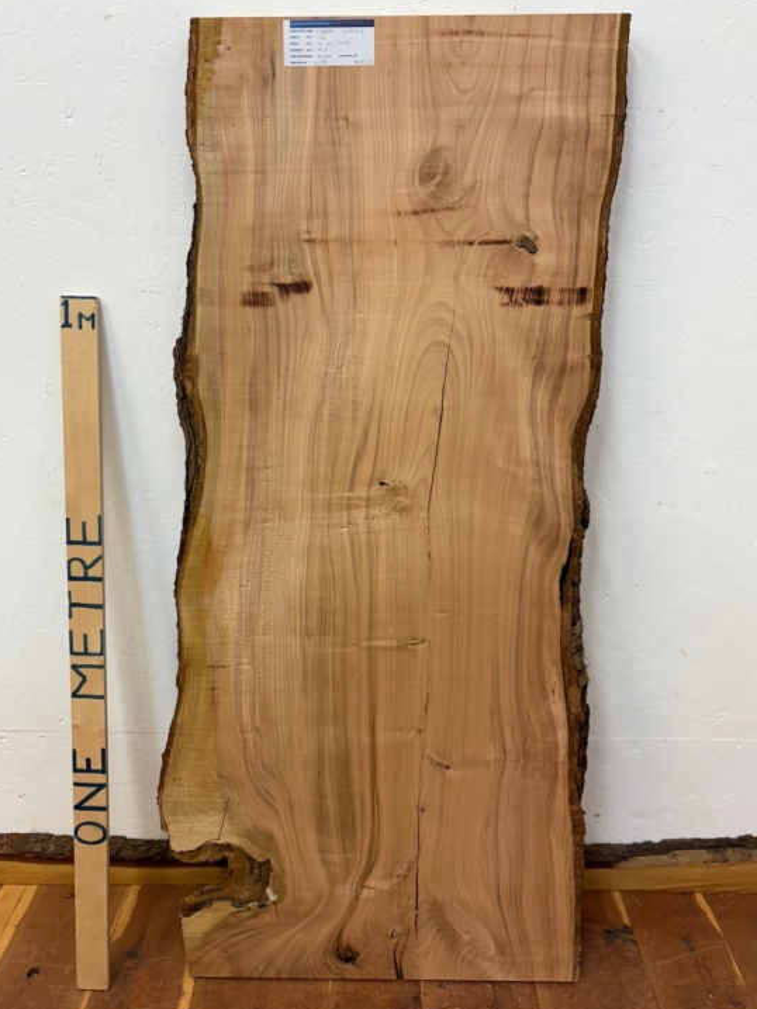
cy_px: 512
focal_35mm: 29
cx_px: 369
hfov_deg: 48.2
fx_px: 845
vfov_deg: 61.6
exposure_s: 1/100
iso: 100
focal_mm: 5.96
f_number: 1.6
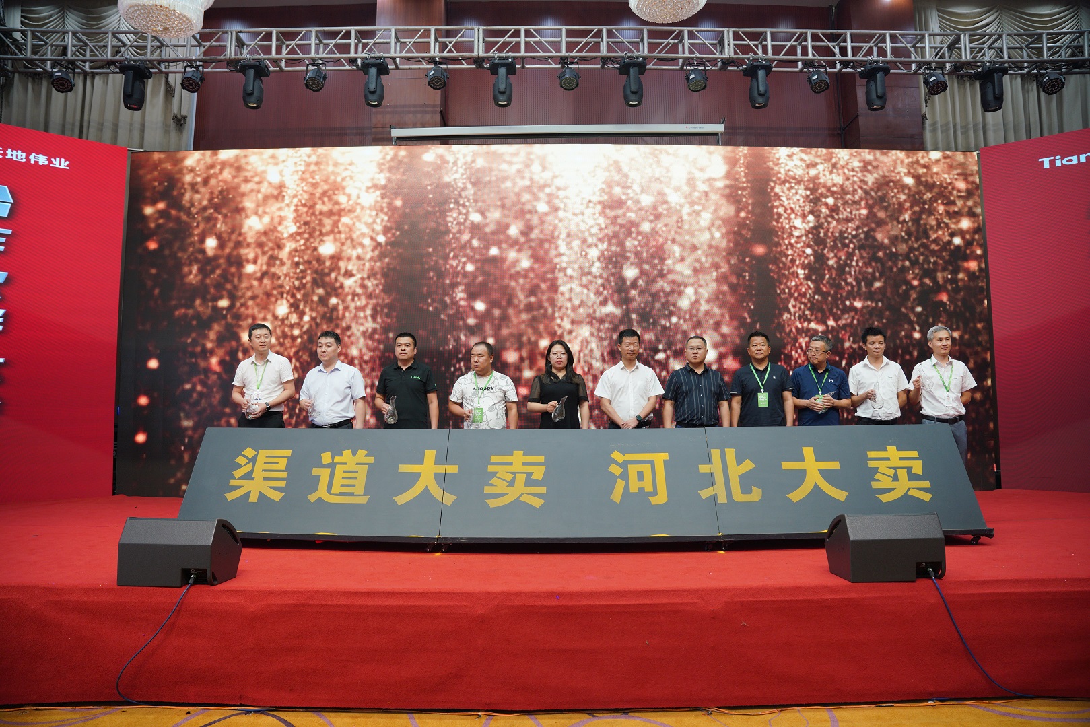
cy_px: 364
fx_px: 727
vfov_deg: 53.2
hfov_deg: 73.7
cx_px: 545
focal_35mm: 24
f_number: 4
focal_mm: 24
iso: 500
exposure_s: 1/100
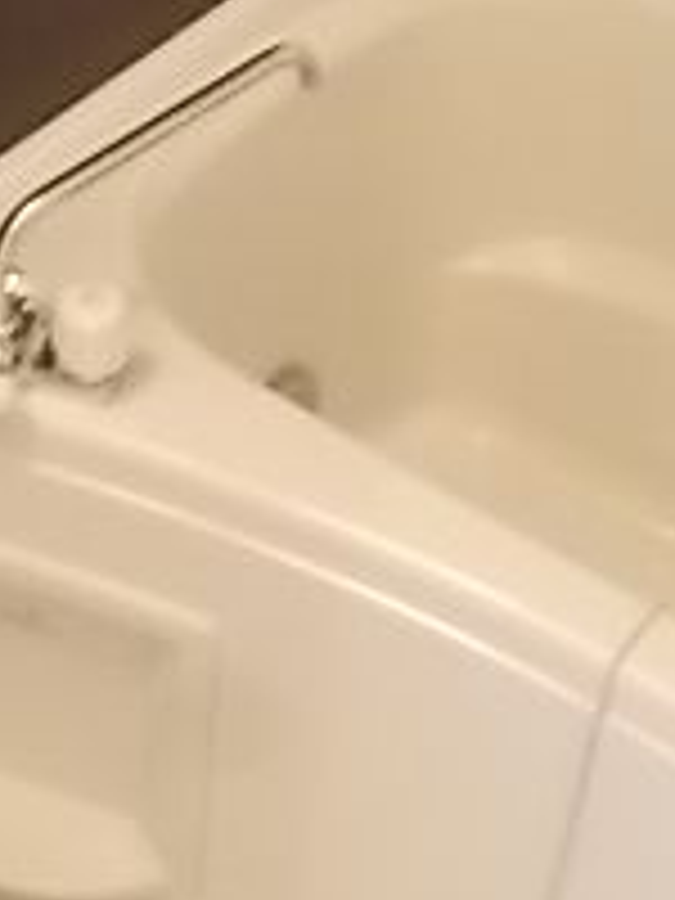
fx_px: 2158
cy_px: 423
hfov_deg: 17.8
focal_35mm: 83
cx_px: 351
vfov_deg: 23.6
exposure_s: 1/25
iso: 800
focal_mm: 4.6
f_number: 3.2
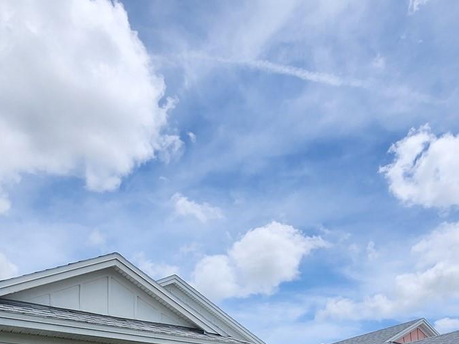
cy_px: 400
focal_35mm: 31
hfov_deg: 58.2
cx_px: 207
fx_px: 411
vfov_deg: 36.5
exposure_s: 1/2977
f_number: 2.2
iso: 50
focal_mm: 2.2
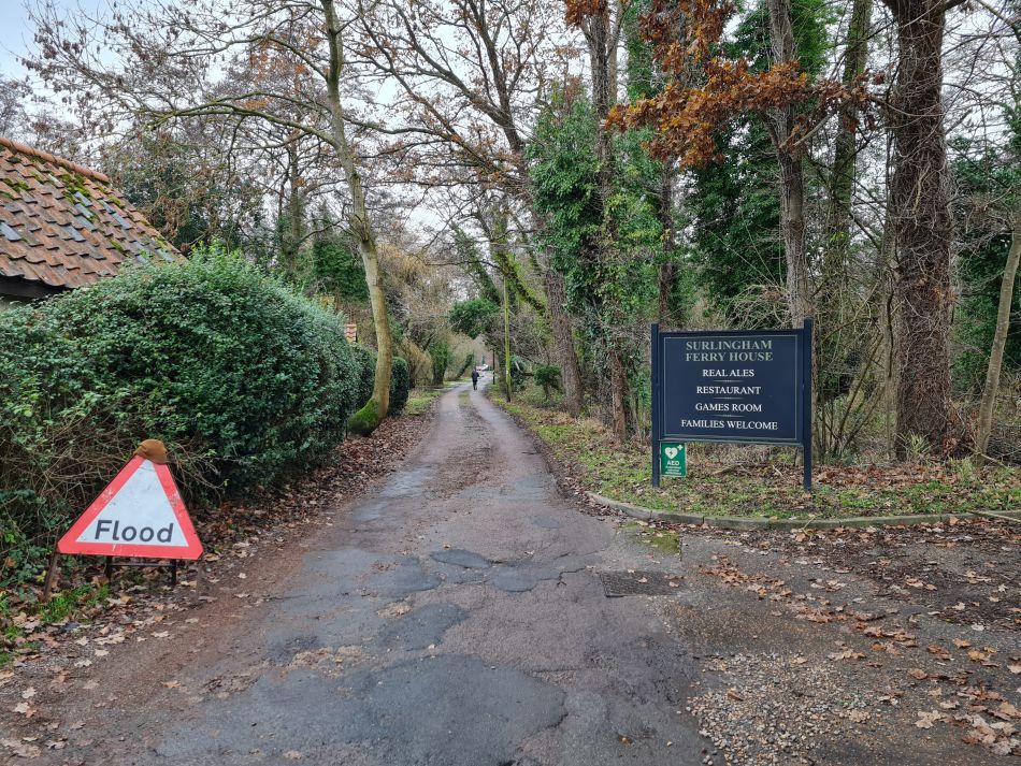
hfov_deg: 67.3
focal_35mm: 26
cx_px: 510
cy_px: 383
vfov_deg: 53.1
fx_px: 767
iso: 100
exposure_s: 1/100
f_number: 1.8
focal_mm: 5.4
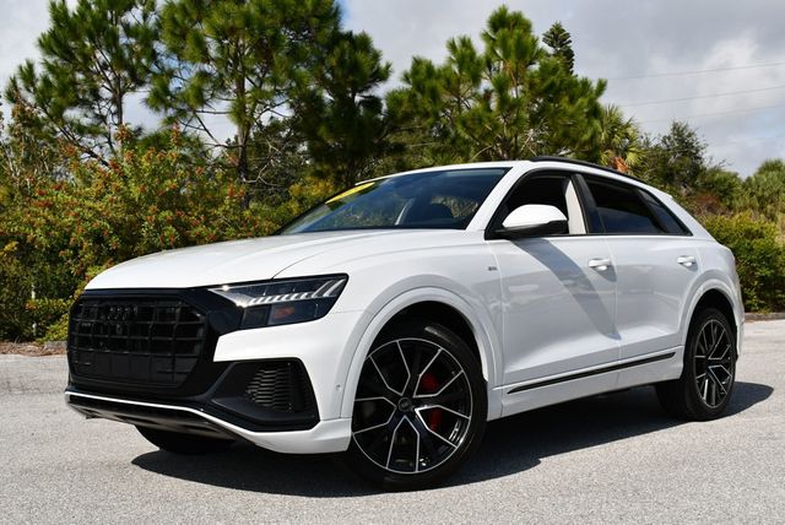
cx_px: 392
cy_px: 262
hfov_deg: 44.5
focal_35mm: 44
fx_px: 960
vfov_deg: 30.6
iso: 100
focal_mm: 22
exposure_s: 1/320
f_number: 9
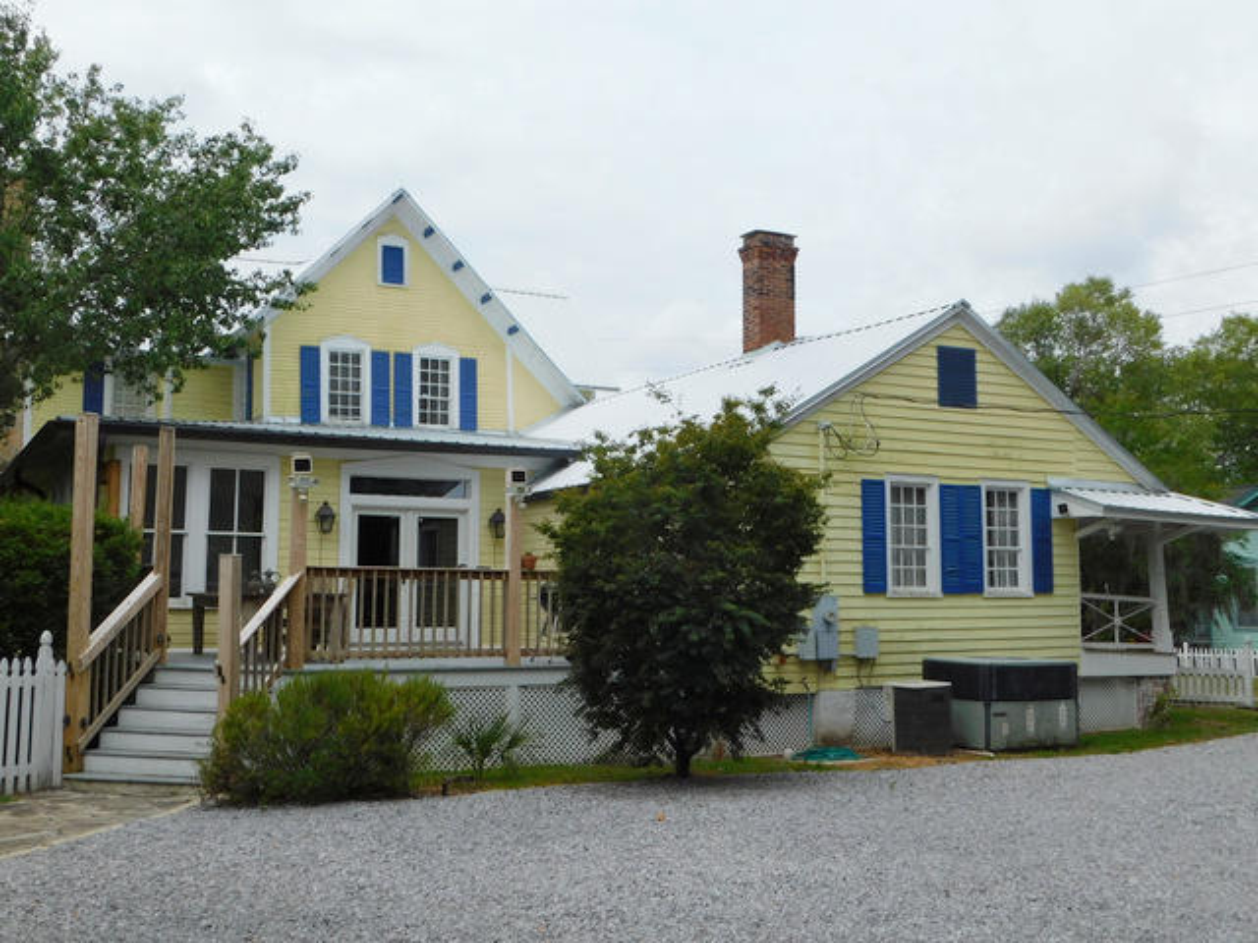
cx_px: 629
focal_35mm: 36
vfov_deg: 39.7
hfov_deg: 51.4
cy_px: 472
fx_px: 1308
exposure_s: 1/1250
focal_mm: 6.3
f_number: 3.5
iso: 125
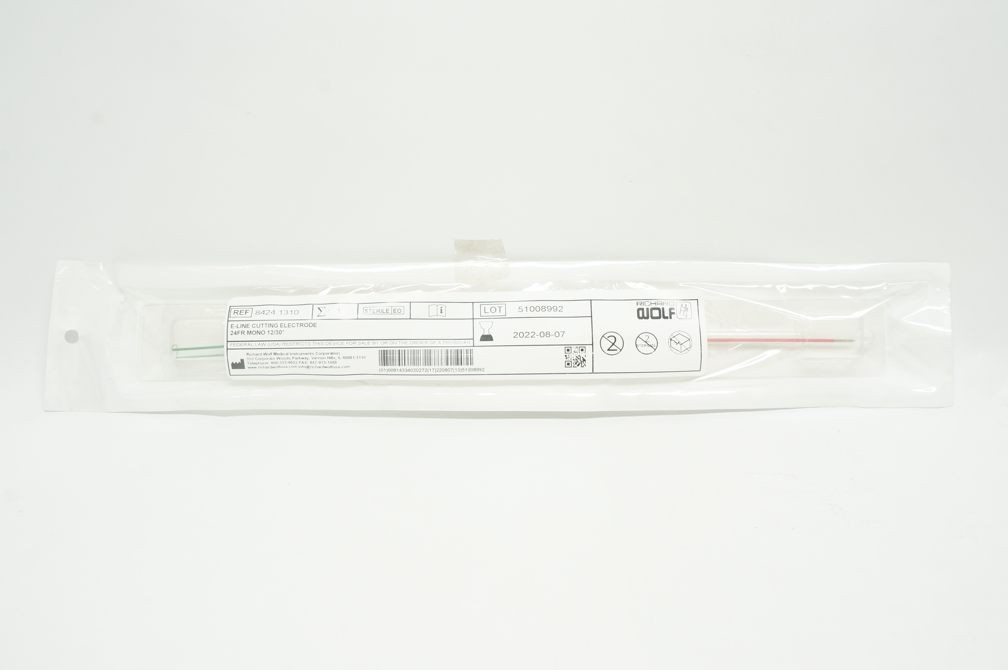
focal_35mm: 38
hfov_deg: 51.3
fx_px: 1049
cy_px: 335
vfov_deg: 35.4
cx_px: 504
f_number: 11
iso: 400
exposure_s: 1/15
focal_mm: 25
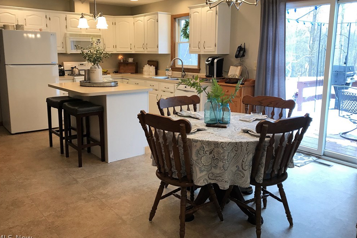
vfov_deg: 43.6
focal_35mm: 30
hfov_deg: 61.9
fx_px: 298
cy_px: 106
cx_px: 179
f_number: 1.8
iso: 25
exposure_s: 1/40
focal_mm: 3.99
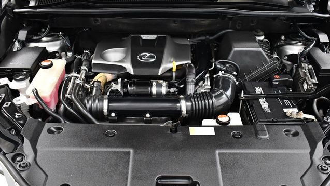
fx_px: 333
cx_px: 166
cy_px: 97
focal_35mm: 38
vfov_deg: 31.2
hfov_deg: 52.8
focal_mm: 18
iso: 3200
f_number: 3.5
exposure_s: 1/100
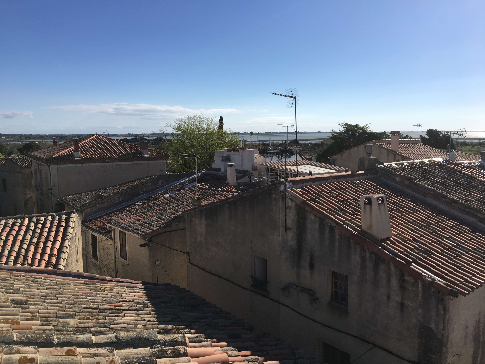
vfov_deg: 48.2
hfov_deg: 61.7
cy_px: 182
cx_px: 242
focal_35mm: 29
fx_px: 406
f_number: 2.2
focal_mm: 4.15
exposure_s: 1/2198
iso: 25
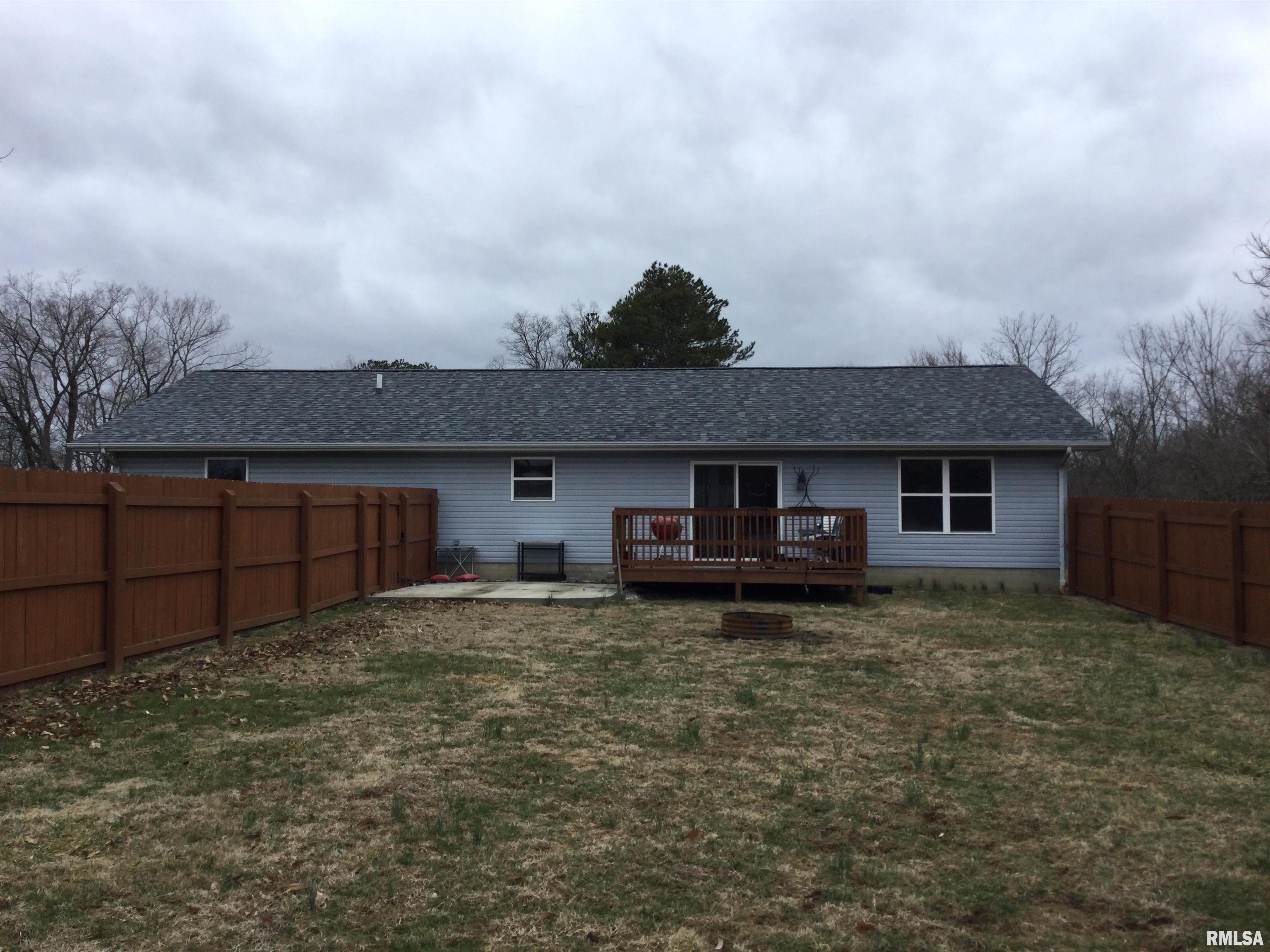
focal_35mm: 31
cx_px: 635
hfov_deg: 58.4
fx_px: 1137
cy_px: 476
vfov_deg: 45.4
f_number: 2.4
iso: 25
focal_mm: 3.3
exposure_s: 1/318
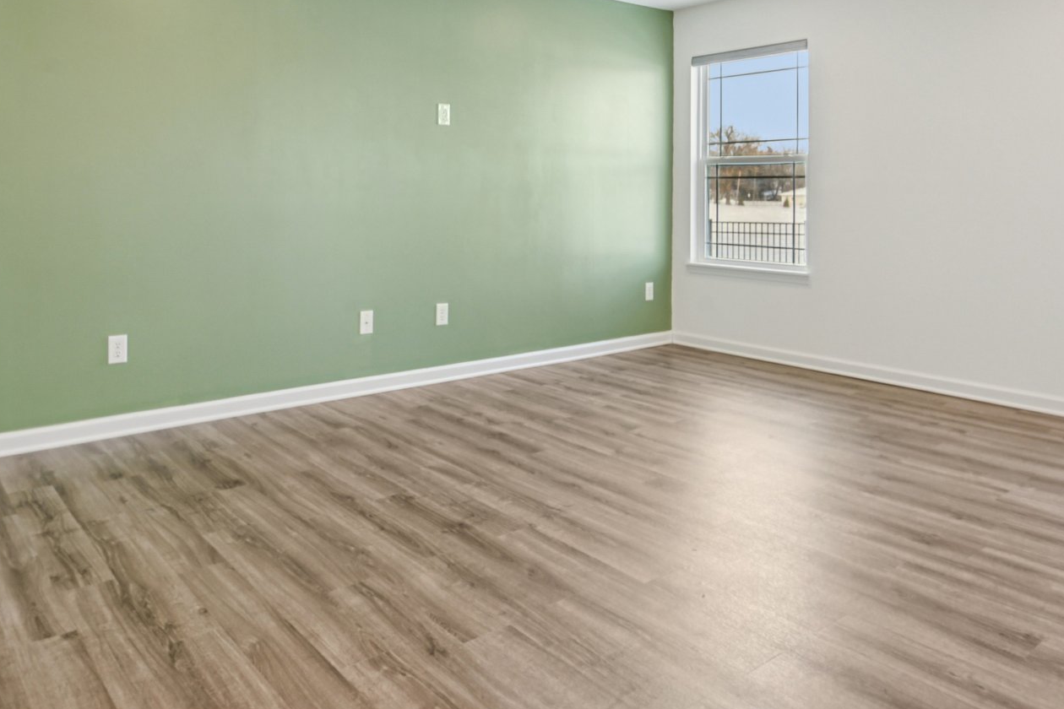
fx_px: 768
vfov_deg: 47.9
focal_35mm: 26
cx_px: 460
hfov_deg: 69.1
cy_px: 189
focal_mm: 16
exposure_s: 1/15
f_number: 8
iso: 110
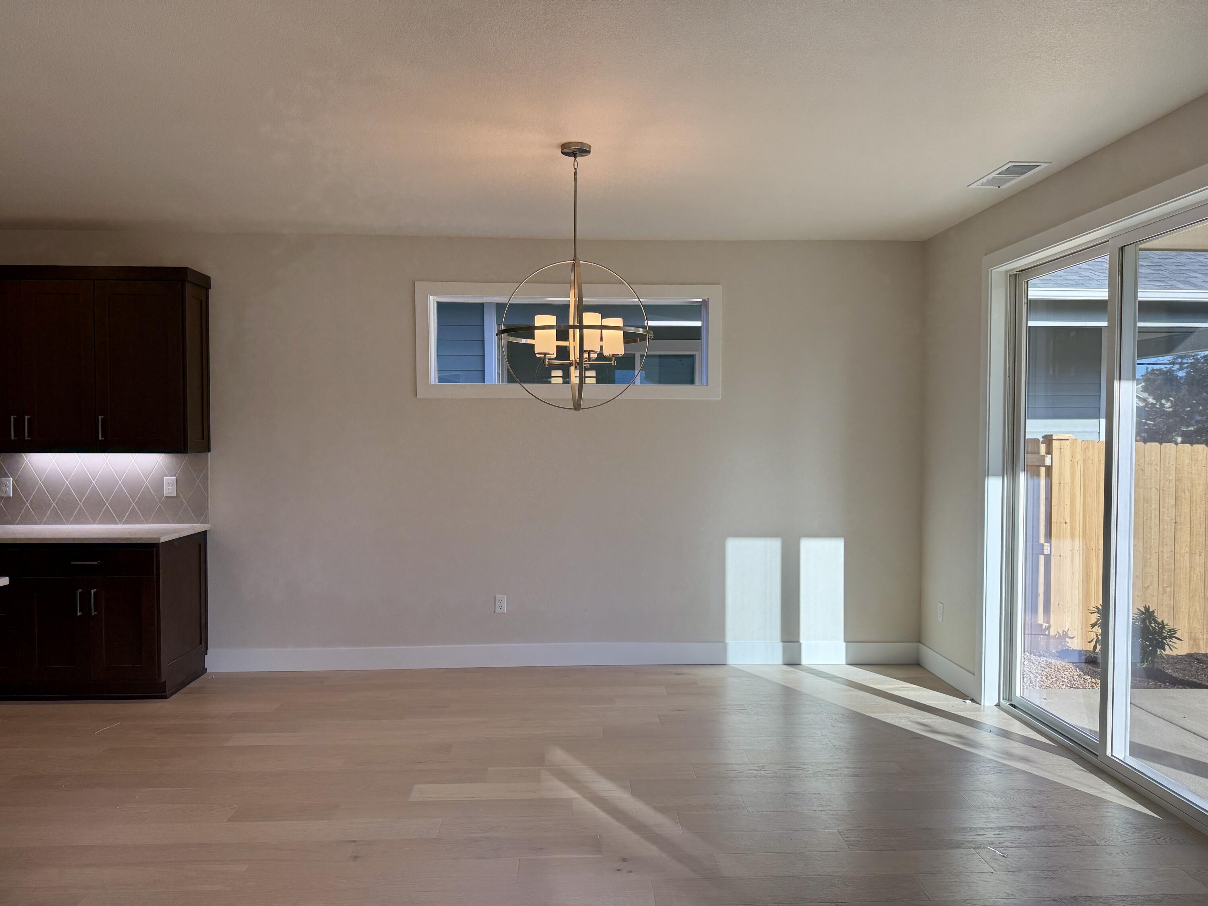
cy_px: 453
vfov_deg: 56.8
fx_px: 838
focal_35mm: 24
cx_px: 604
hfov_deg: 71.6
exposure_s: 1/805
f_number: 1.78
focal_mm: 6.76
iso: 100
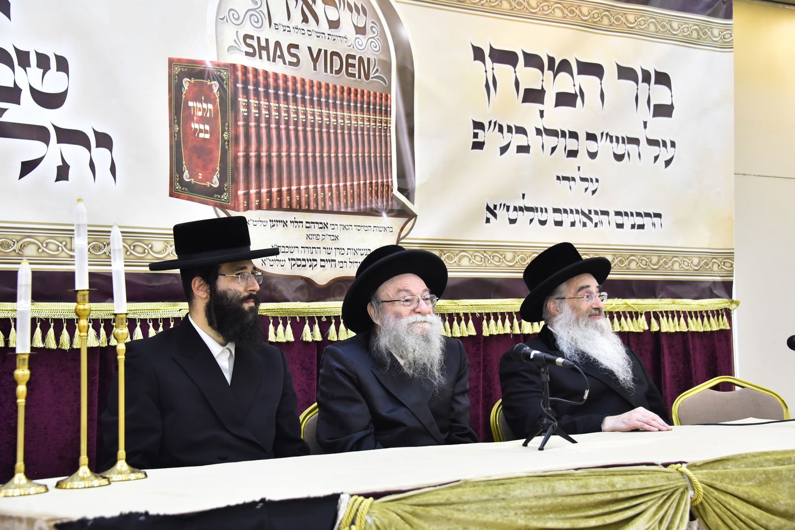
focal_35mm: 62
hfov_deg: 32.4
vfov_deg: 21.9
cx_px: 398
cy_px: 265
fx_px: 1369
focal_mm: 62
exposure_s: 1/125
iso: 3200
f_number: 5.6
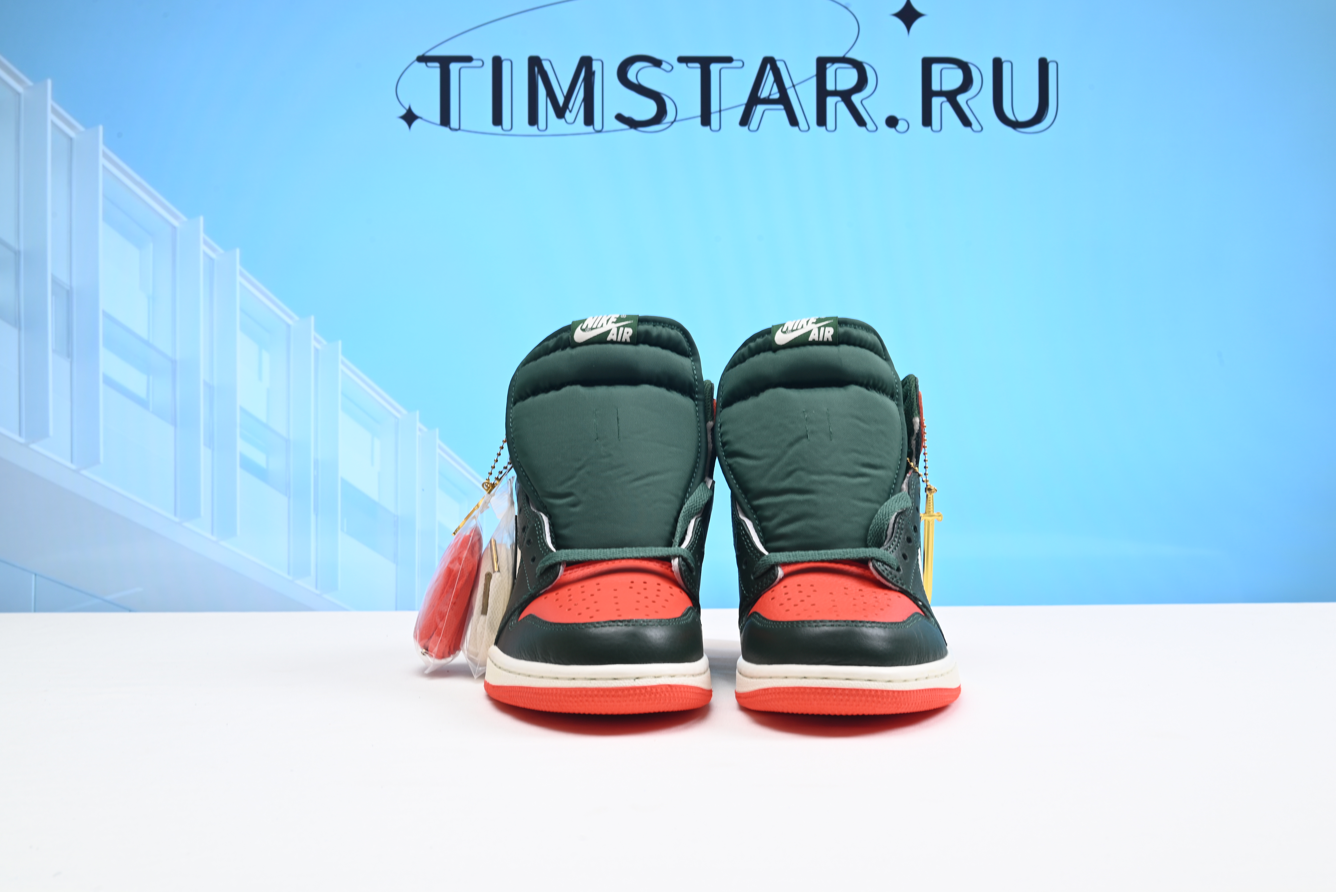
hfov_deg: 51.9
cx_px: 668
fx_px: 1374
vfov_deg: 36.0
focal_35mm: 37
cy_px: 446
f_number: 16
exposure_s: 1/2
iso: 100
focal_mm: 37
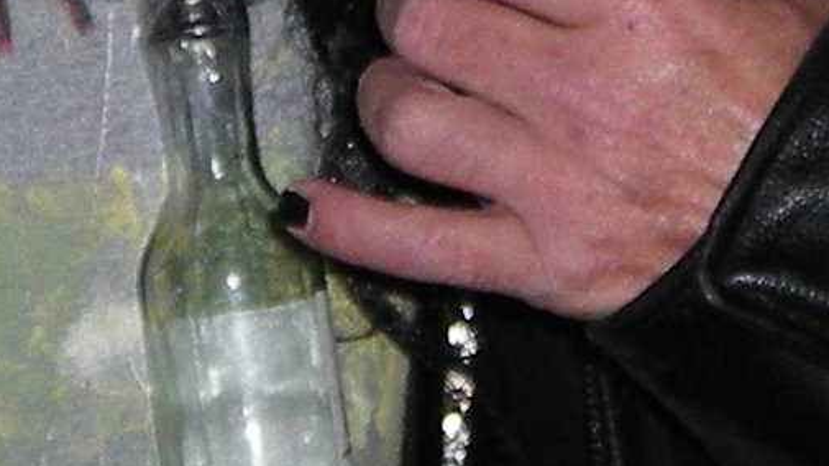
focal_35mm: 334
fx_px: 7342
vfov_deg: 3.6
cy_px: -696
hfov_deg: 6.5
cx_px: 727
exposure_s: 1/60
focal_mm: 9.1
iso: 114
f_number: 3.6
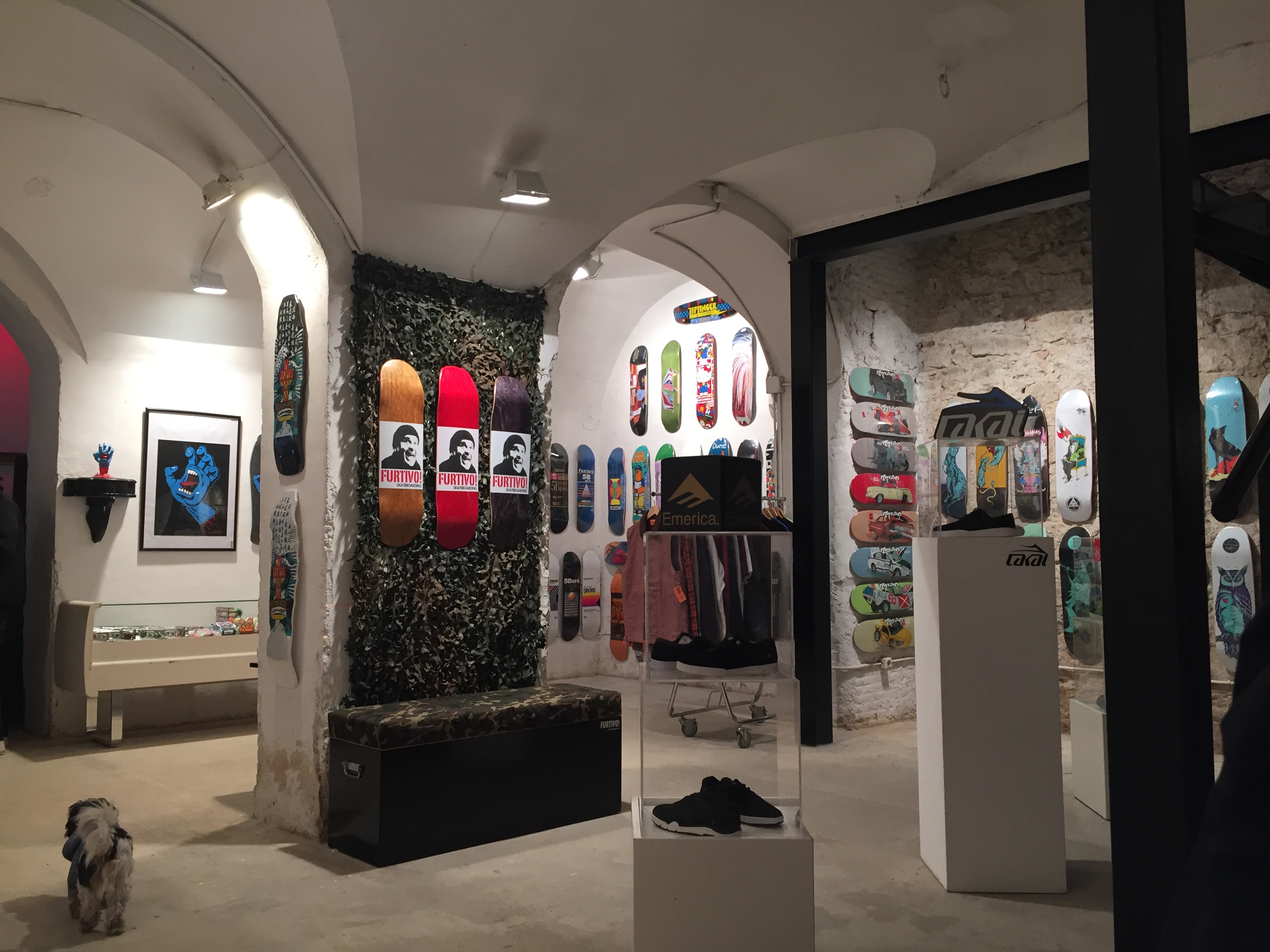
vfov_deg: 48.2
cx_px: 635
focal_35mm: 29
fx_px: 1064
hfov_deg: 61.7
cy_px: 476
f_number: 2.2
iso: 50
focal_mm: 4.15
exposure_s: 1/33
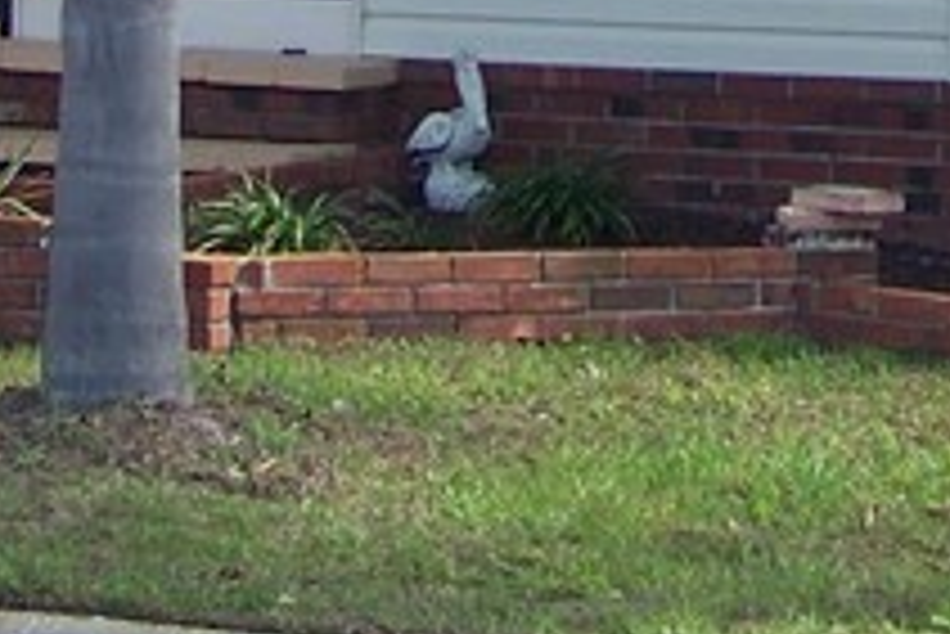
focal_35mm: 217
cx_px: 955
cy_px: -719
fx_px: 5730
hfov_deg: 9.4
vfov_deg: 6.1
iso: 64
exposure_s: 1/320
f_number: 2.8
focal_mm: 6.75
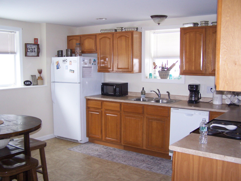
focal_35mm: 38
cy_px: 90
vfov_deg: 37.7
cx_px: 120
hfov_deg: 49.0
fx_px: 265
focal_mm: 6.3
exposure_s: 1/60
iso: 140
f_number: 2.8
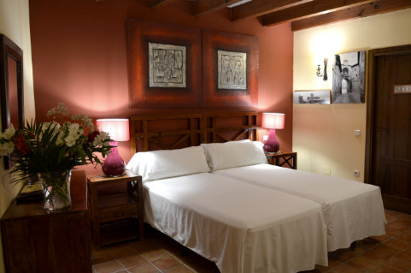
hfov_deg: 68.4
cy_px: 139
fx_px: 302
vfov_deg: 48.5
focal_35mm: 27
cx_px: 205
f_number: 3.2
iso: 220
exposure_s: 1/25
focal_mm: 17
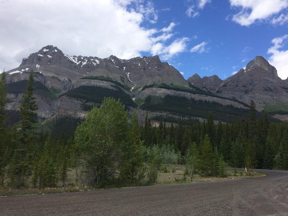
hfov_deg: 61.7
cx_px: 144
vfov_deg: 48.2
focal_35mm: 29
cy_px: 108
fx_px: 241
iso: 32
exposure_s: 1/1866
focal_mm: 4.15
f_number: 2.2
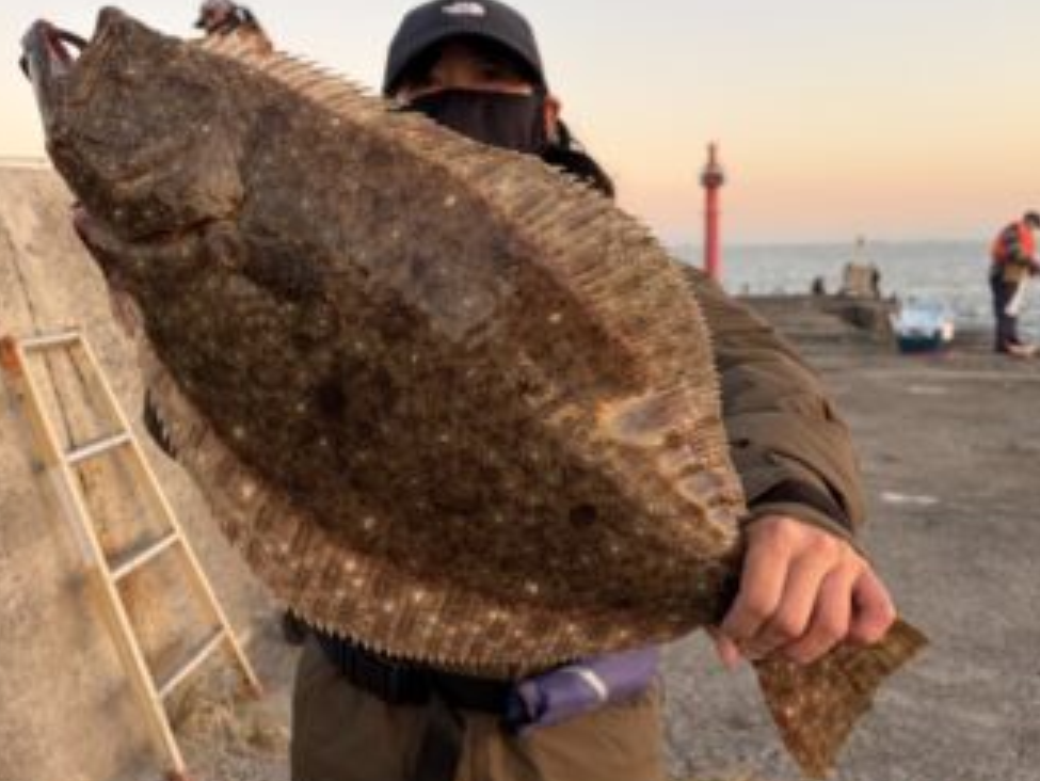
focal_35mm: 32
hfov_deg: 56.4
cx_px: 416
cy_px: 336
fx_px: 962
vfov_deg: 44.1
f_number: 1.6
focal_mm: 5.96
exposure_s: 1/122
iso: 40
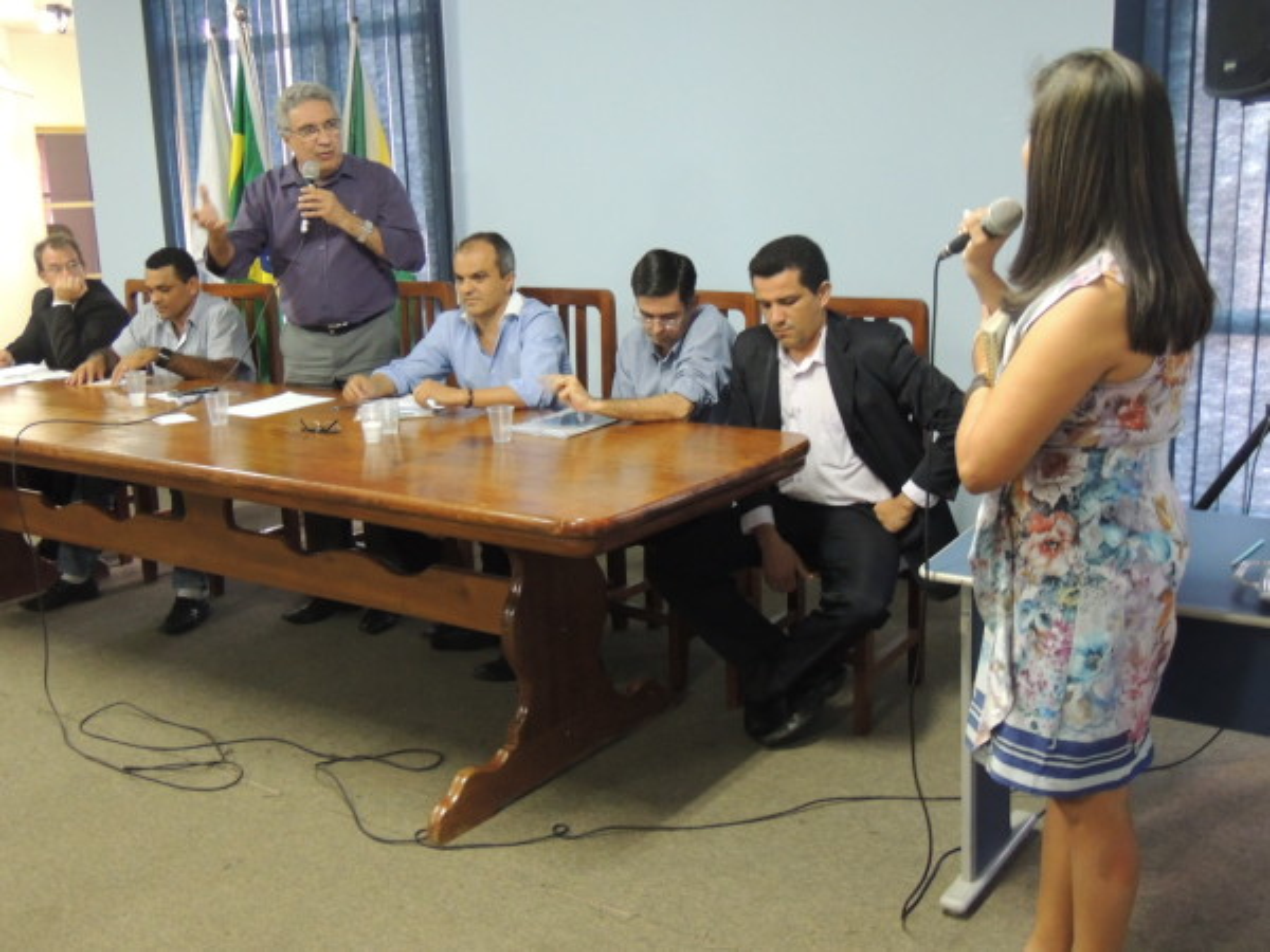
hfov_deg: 52.6
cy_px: 476
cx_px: 635
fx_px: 1284
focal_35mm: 35
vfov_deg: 40.7
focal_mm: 6.2
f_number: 3.3
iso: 800
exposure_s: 1/10
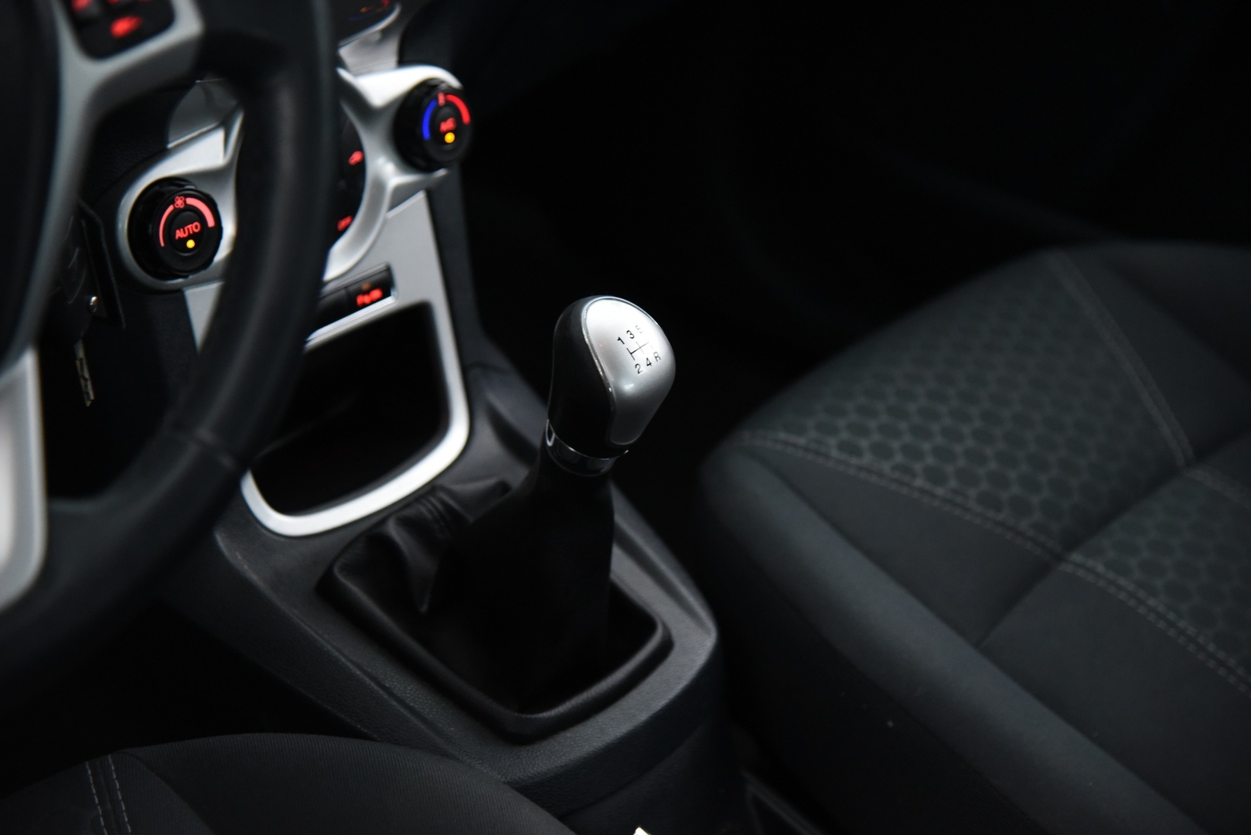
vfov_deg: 17.5
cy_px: 418
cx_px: 626
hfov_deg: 26.0
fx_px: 2711
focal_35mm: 78
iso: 4000
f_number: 4
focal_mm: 78
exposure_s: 1/25
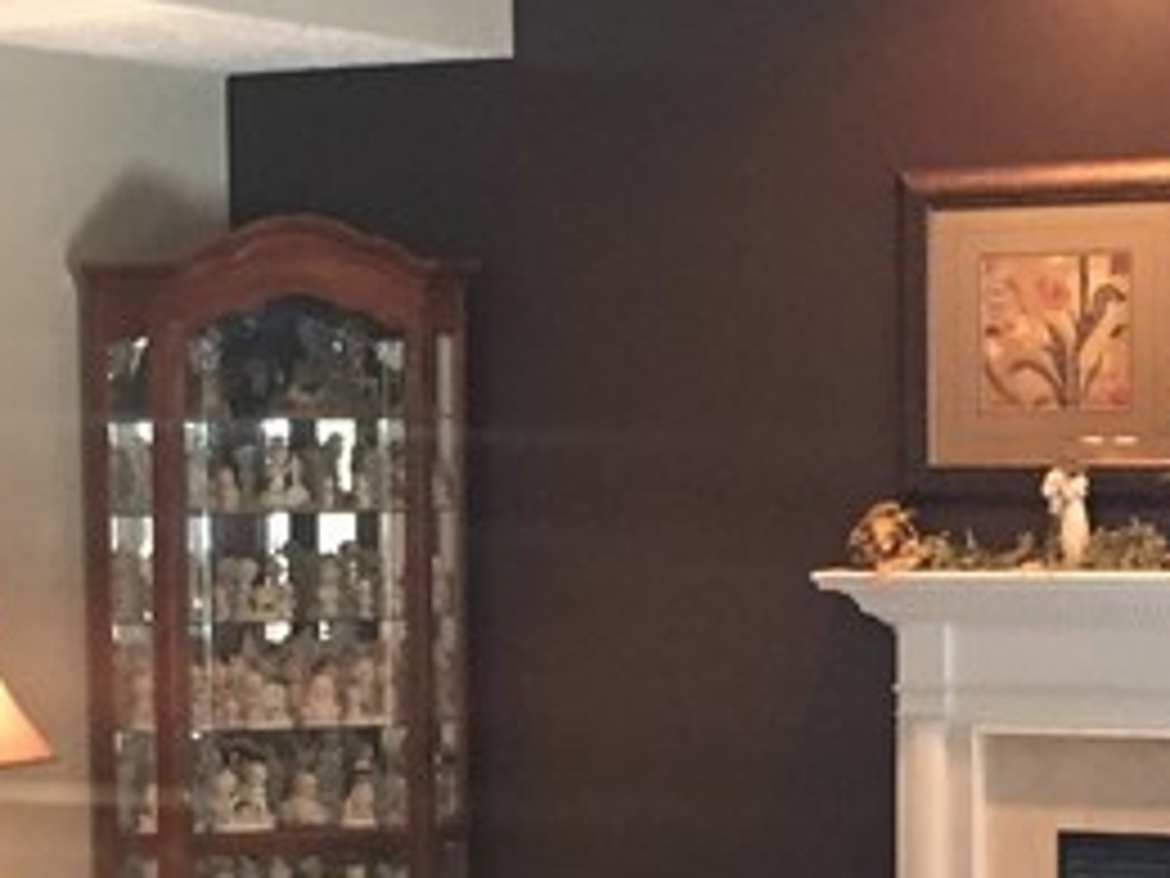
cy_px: 779
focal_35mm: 114
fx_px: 3853
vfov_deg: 12.9
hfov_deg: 17.2
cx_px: 302
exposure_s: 1/30
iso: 200
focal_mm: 4.15
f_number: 2.2
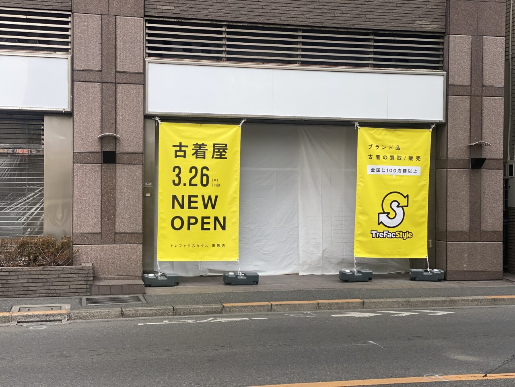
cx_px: 258
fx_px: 774
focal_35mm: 52
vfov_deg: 28.0
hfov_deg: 36.8
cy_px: 194
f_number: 2
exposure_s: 1/480
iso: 20
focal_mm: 6
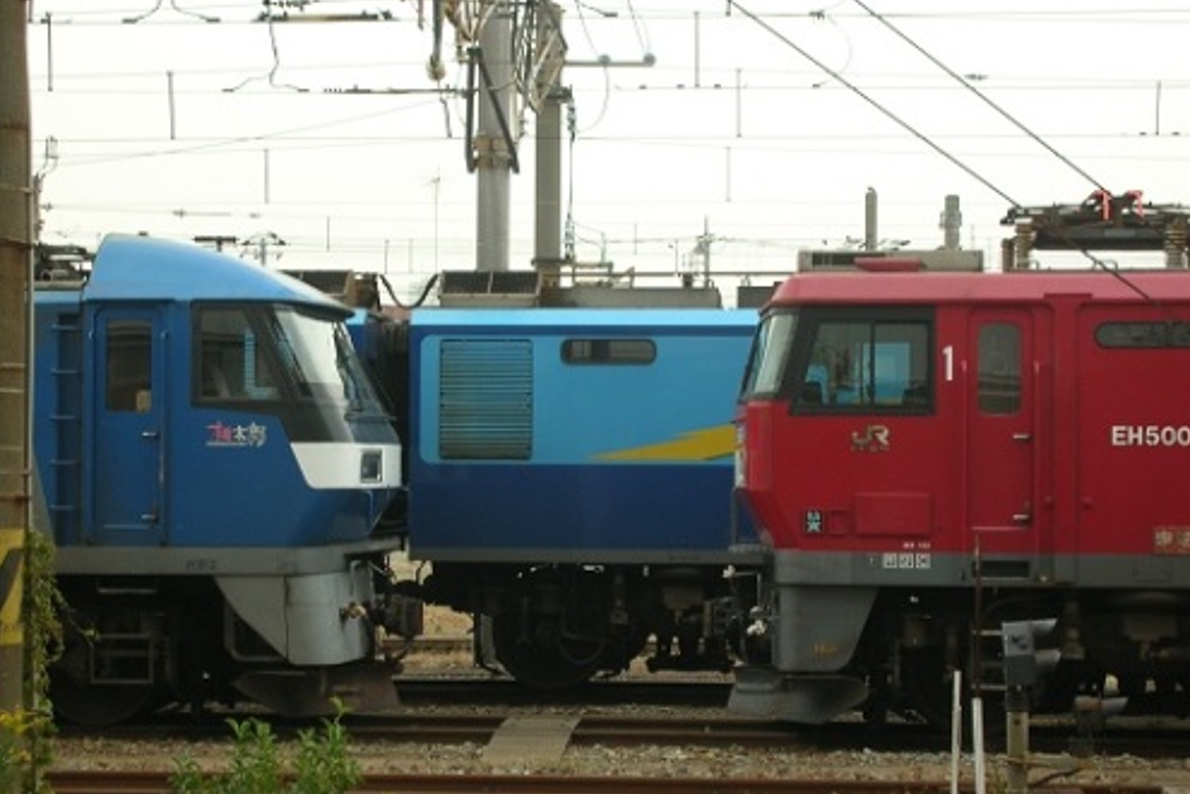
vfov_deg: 15.9
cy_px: 404
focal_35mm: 86
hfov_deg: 23.6
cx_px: 599
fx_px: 2843
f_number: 4.2
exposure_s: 1/11
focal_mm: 13.7
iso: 50
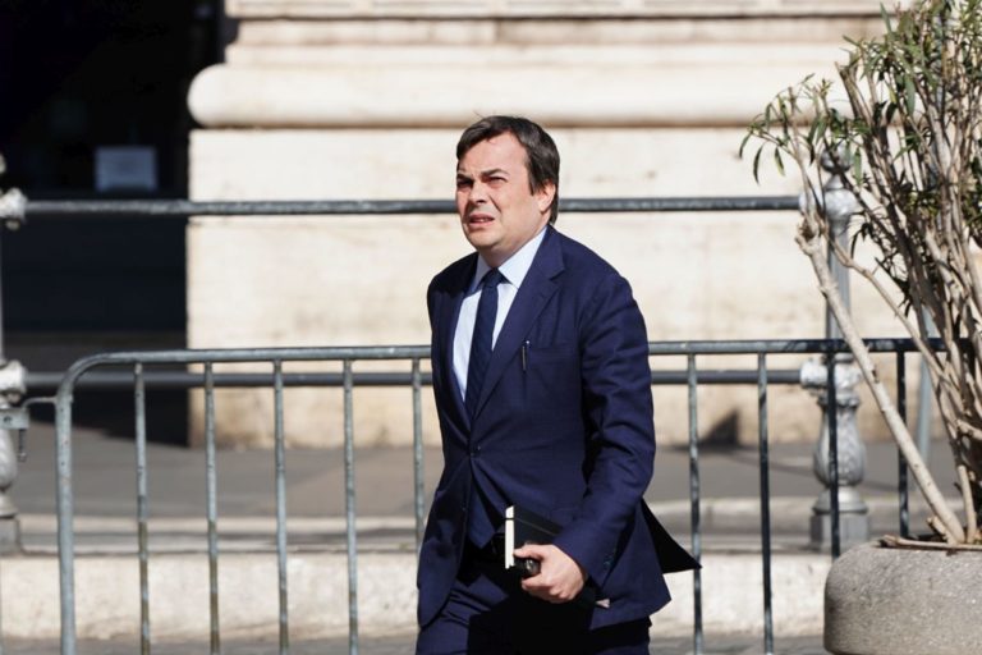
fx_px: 12029
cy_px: 328
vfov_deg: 3.1
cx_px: 491
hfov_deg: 4.7
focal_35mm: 441
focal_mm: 294
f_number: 8
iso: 100
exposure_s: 1/250
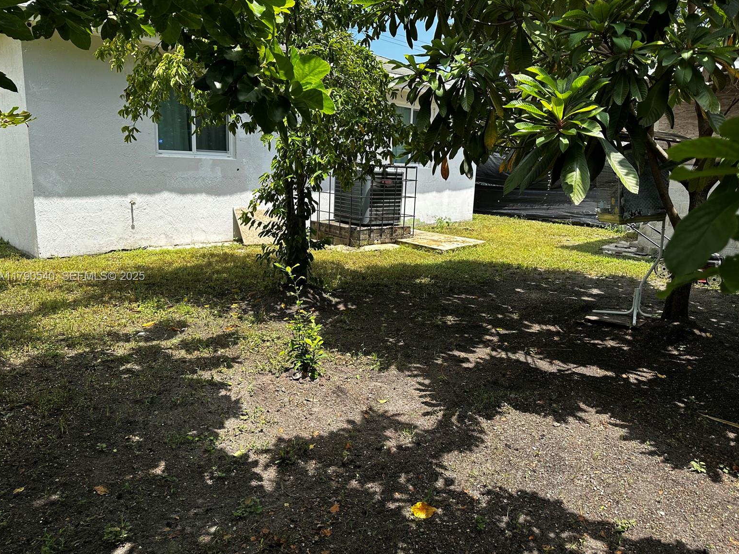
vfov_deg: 54.9
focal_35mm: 25
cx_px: 380
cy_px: 277
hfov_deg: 69.4
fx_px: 534
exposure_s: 1/1339
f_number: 1.78
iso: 80
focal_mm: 6.86
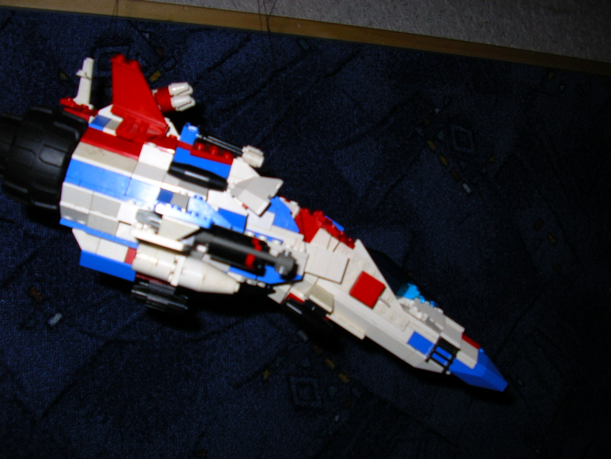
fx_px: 671
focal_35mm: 38
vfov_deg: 37.7
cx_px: 306
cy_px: 230
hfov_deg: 49.0
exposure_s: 1/60
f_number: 2.9
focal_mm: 5.8
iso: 50
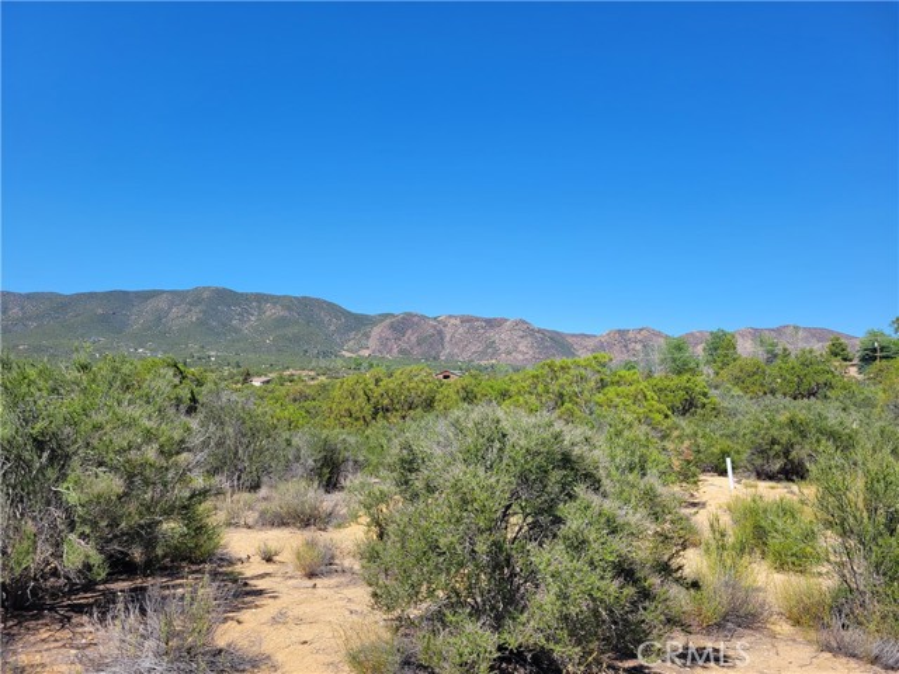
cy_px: 337
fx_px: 675
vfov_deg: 53.1
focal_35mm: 26
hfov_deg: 67.3
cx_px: 450
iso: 40
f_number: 1.8
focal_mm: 5.4
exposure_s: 1/1957
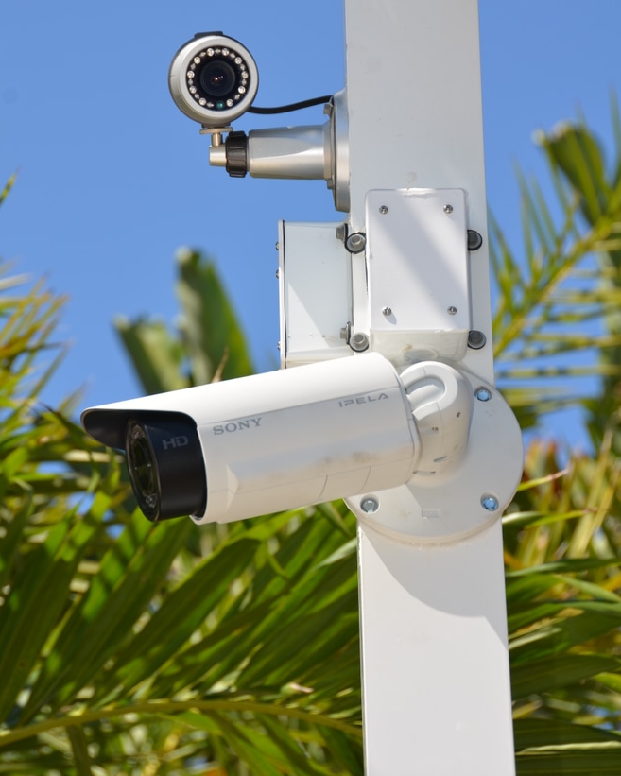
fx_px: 4125
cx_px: 310
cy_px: 306
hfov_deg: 8.6
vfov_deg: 10.7
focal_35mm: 180
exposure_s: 1/250
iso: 100
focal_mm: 105
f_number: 7.1
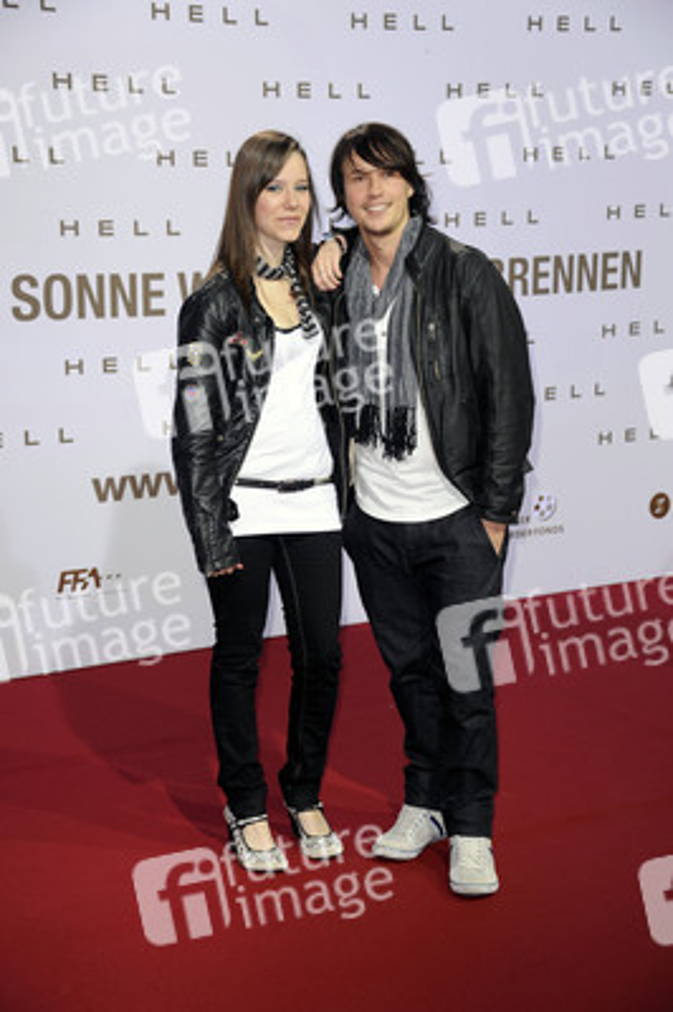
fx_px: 2022
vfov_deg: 28.1
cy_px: 506
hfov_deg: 18.9
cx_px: 336
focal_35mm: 72
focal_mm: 72
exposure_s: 1/160
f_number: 5.6
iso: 500
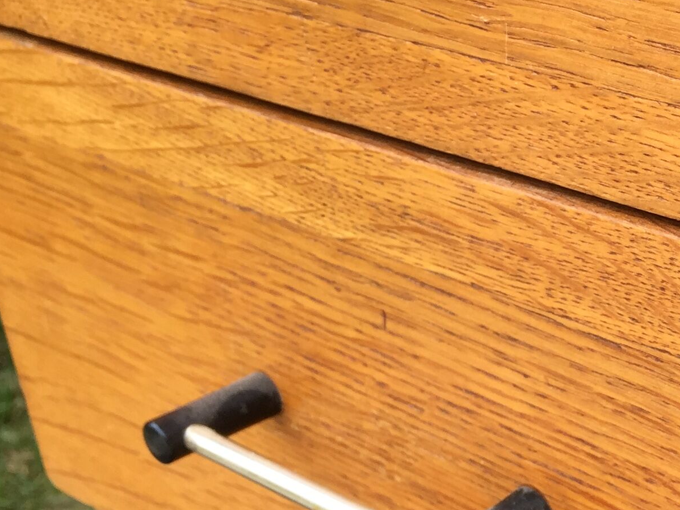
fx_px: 1552
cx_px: 887
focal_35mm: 79
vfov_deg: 18.5
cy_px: 398
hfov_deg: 22.1
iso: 32
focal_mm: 4.15
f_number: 2.2
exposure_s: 1/297
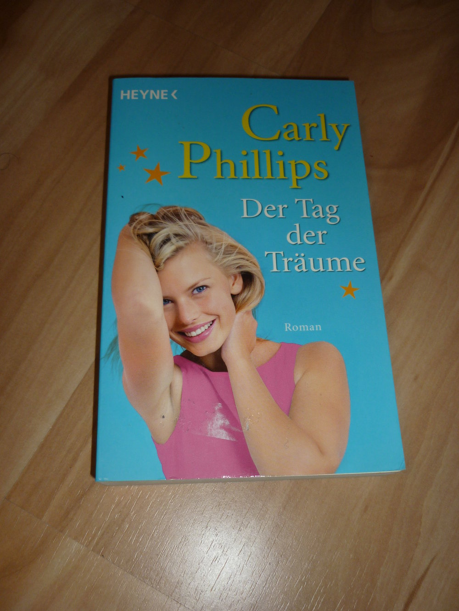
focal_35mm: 33
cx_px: 230
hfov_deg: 43.0
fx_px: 583
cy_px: 306
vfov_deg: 55.3
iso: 100
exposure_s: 1/30
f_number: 2.8
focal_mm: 5.5
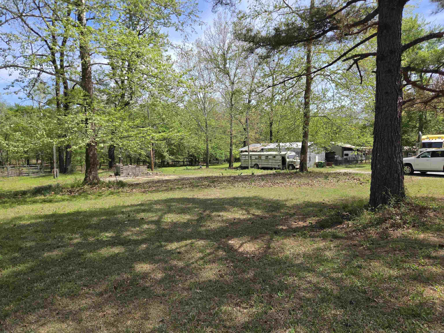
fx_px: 295
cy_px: 166
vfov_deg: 58.9
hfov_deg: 73.9
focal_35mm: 23
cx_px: 222
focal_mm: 5.4
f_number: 1.8
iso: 80
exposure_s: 1/2657
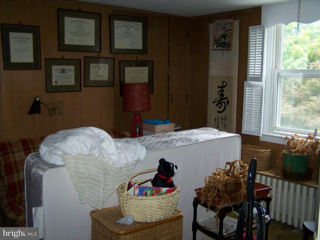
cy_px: 120
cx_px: 160
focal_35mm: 38
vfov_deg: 37.7
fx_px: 351
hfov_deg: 49.0
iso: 200
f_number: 2.8
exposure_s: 1/30
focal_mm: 6.3
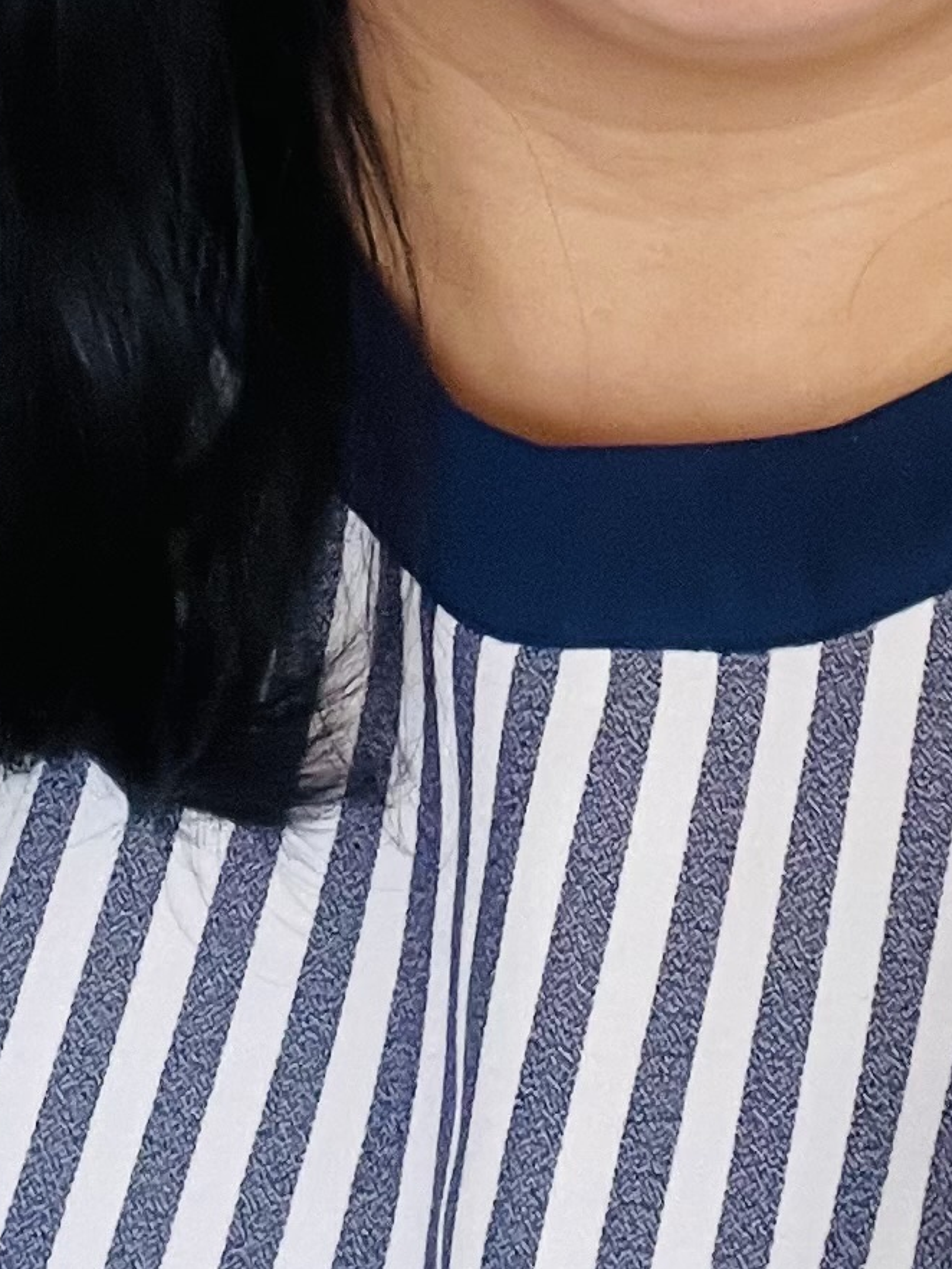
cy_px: -118
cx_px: 792
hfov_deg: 14.0
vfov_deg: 18.1
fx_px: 3848
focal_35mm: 105
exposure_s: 1/60
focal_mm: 2.71
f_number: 2.2
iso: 320
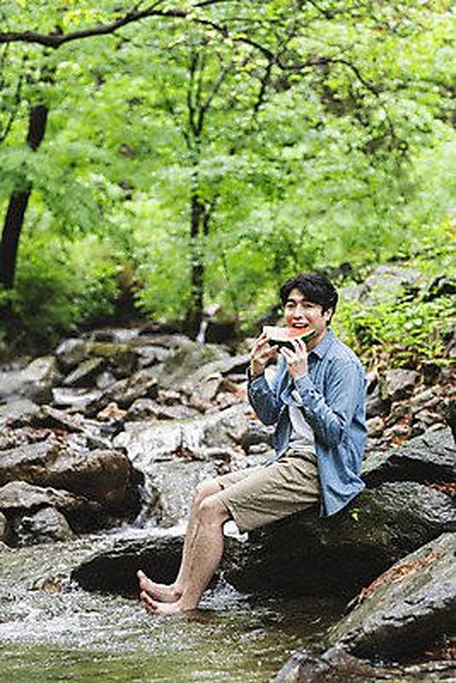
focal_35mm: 85
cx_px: 228
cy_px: 342
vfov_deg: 23.9
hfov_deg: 16.1
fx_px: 1613
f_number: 2.8
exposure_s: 1/125
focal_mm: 85
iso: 800
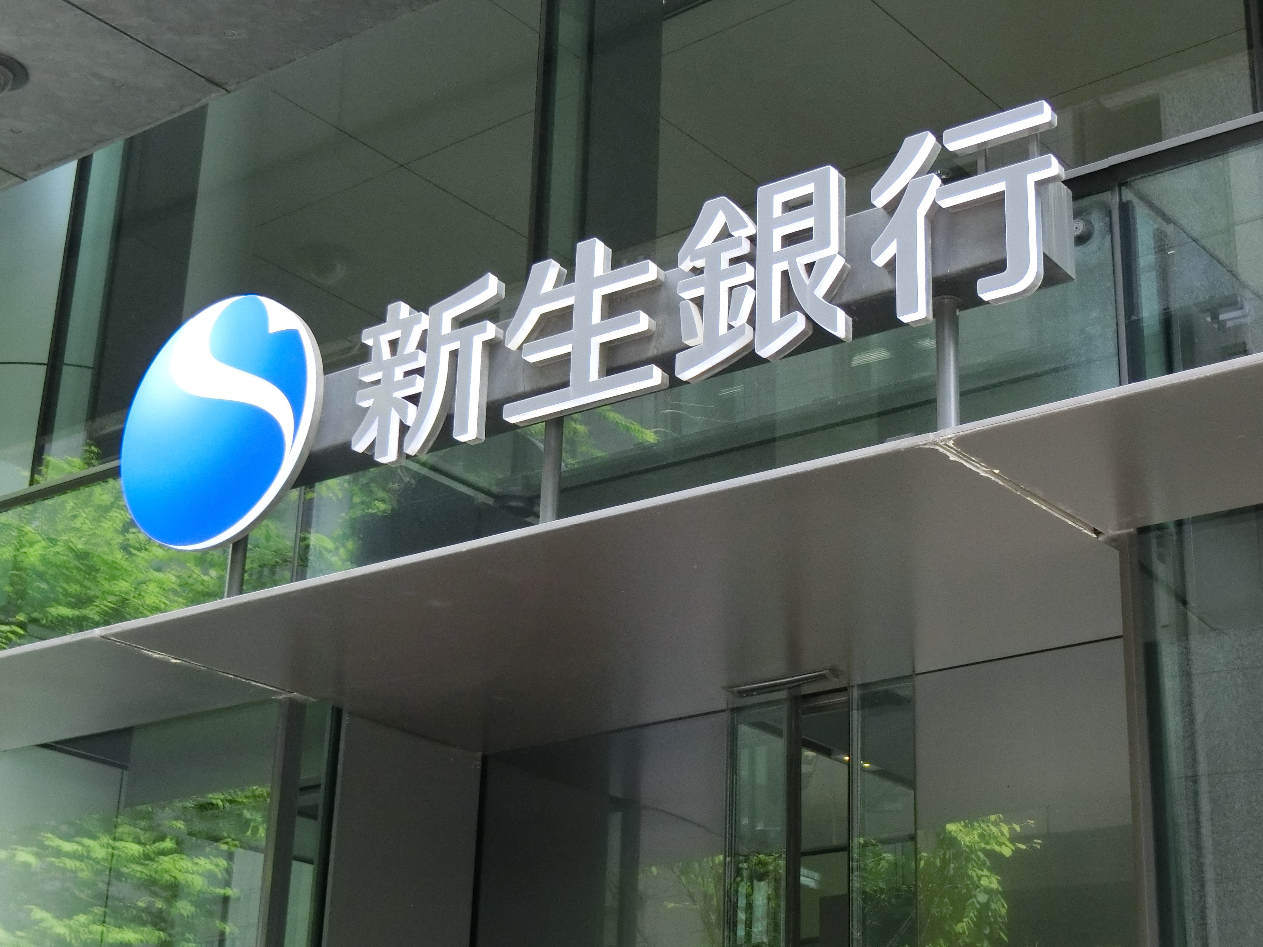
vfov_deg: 24.4
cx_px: 632
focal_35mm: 60
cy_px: 474
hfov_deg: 32.2
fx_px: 2189
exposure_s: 1/100
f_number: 5
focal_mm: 10.7
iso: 400
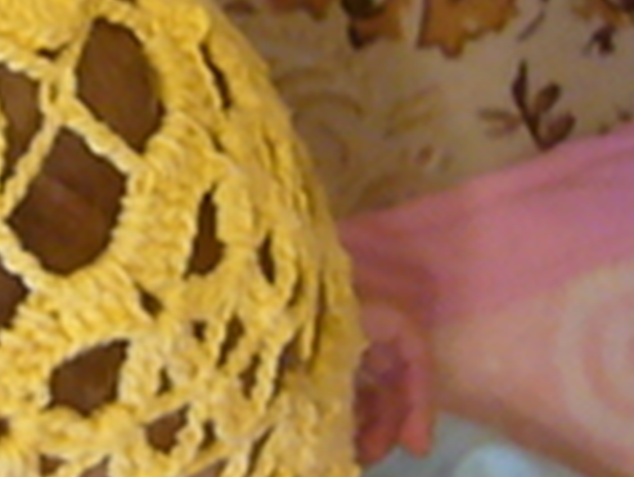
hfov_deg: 16.6
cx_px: -193
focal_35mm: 112
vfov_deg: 13.2
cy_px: 216
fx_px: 2053
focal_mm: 5.8
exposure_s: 1/25
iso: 800
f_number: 2.8
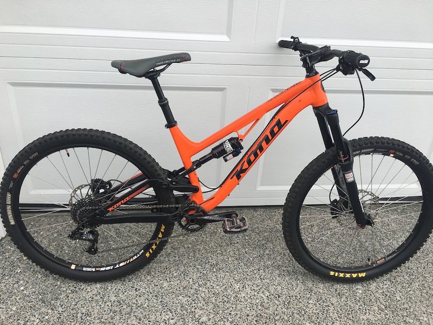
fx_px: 363
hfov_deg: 61.7
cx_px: 216
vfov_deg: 48.2
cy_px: 162
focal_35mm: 29
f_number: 2.2
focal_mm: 4.15
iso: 25
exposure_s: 1/319
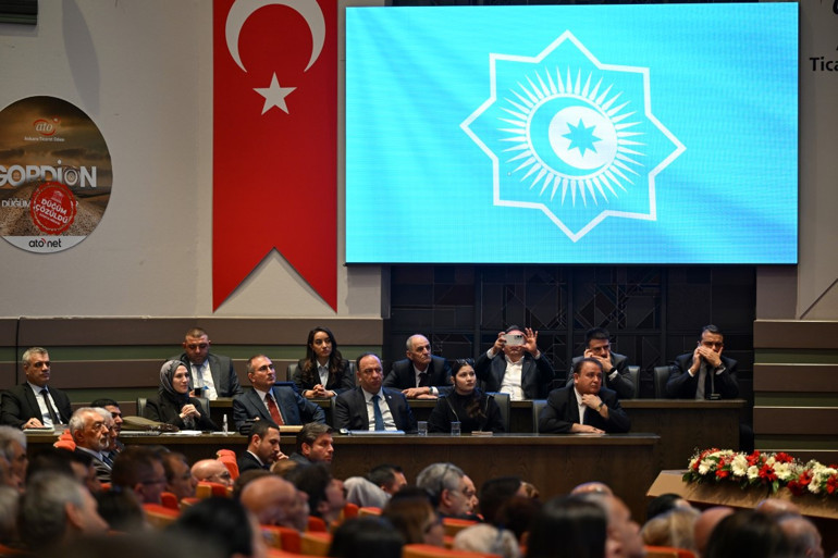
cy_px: 279
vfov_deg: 12.4
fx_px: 2560
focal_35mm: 110
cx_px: 419
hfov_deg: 18.6
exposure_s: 1/200
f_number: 2.8
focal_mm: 110
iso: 1250
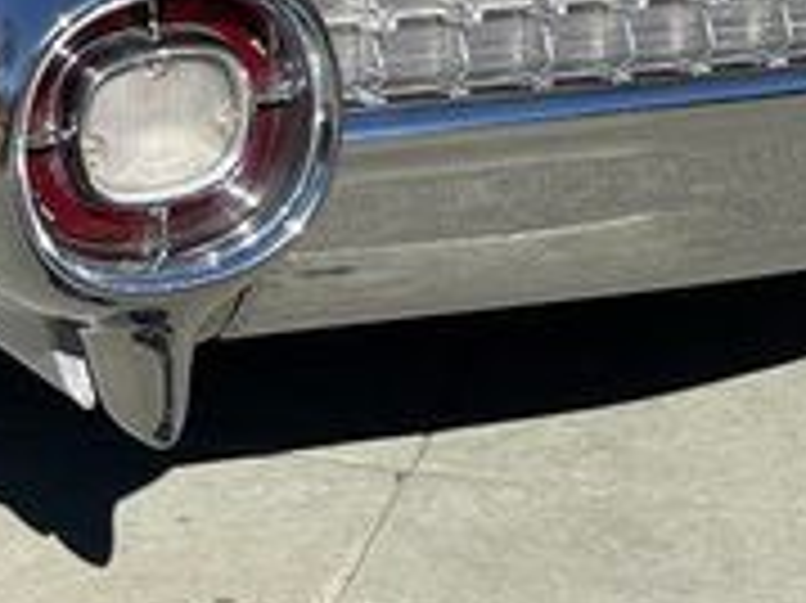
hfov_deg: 21.1
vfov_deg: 15.0
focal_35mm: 93
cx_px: 401
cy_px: -238
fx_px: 2164
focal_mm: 5.1
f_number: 1.6
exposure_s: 1/2924
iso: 32
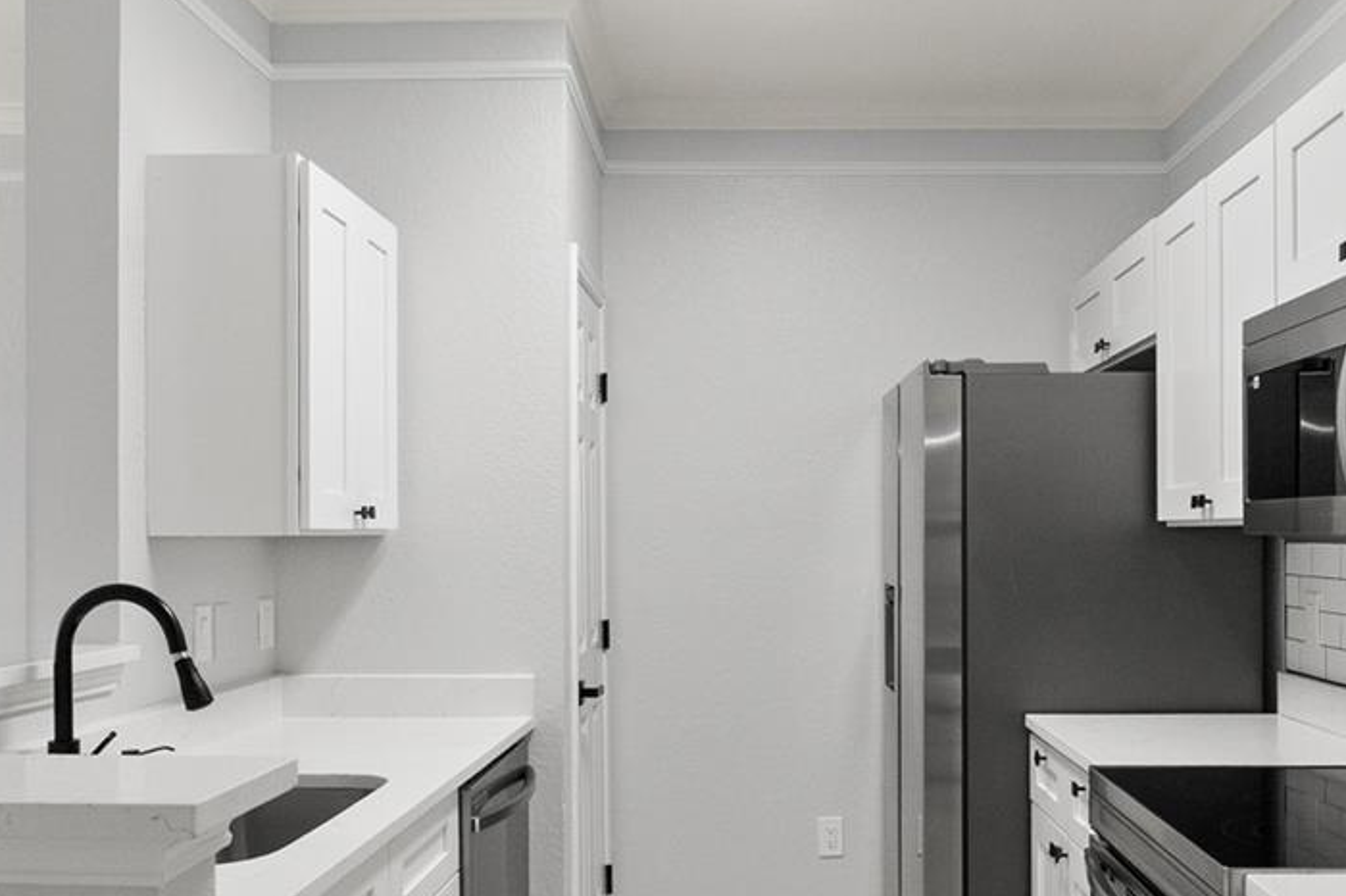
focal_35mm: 32
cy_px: 598
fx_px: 1196
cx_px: 746
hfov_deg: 58.6
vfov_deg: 40.6
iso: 4000
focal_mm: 14
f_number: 8
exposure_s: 1/80
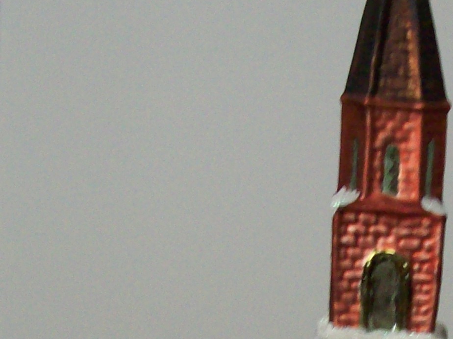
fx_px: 1452
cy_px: 395
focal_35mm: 111
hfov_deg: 17.6
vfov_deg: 13.0
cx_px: 369
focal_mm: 6
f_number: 2.7
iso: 200
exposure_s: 1/8
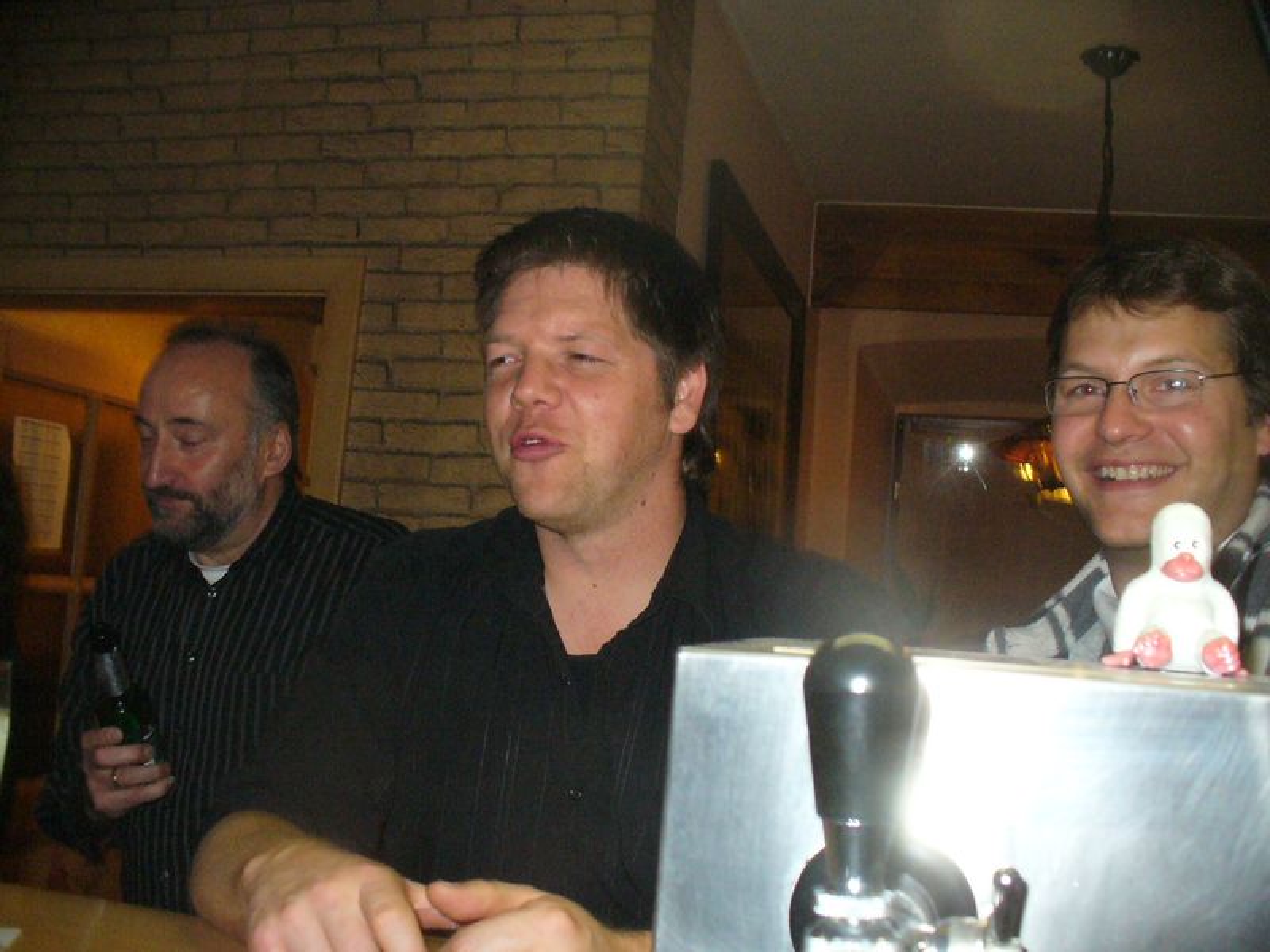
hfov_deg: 50.1
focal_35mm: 37
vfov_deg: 38.7
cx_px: 635
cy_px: 476
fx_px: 1357
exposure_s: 1/60
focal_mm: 6.1
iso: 400
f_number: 2.8
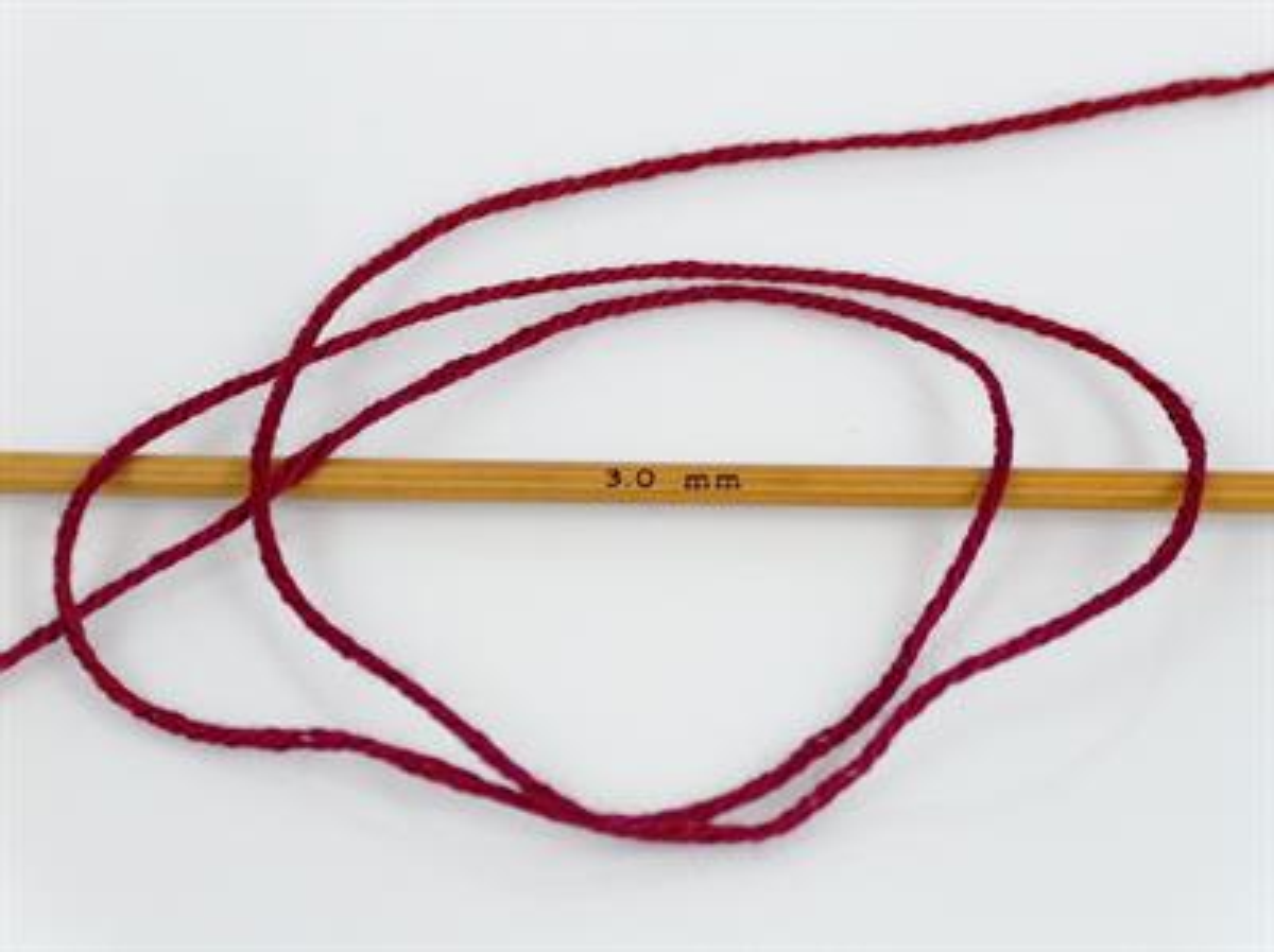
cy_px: 476
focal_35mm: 116
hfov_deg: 17.0
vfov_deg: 12.7
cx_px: 637
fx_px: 4264
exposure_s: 1/93.5
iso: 200
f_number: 3
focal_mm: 23.76
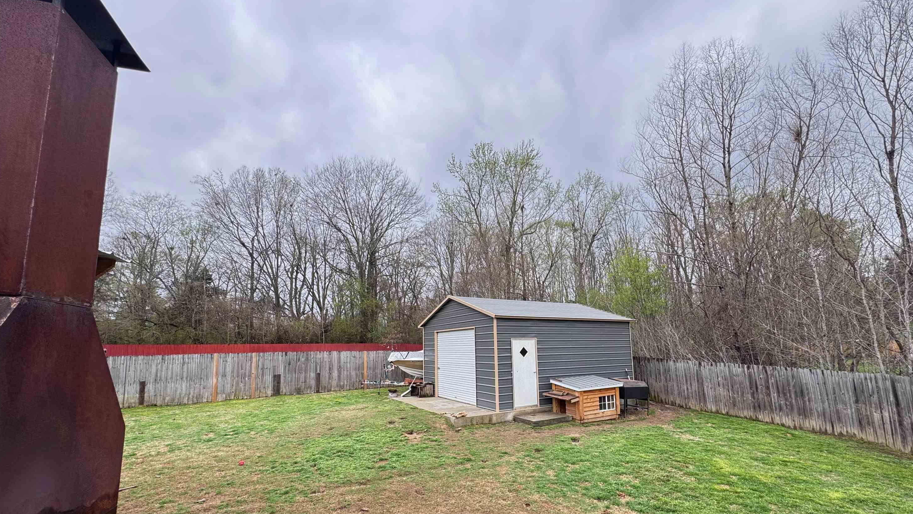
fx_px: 387
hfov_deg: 99.4
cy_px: 297
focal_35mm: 16
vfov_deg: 66.7
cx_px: 465
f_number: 2.2
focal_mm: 2.22
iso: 40
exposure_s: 1/161
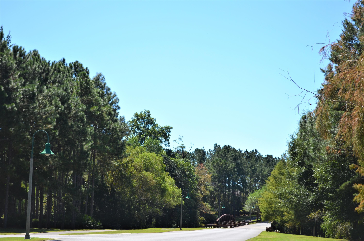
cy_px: 120
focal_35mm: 82
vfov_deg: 16.5
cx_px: 182
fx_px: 832
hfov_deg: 24.7
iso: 400
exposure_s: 1/1500
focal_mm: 55
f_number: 5.6
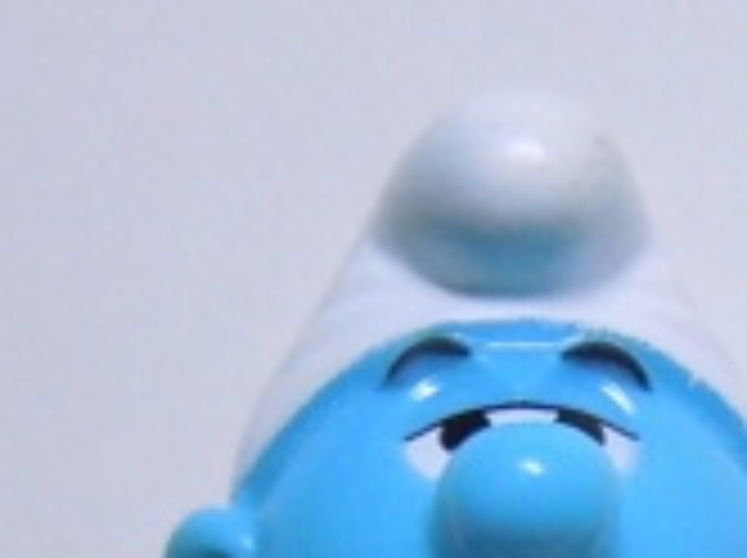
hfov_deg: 13.6
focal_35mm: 145
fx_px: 3125
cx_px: 554
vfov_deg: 10.1
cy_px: 630
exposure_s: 1/250
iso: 800
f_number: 3.5
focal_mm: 5.4
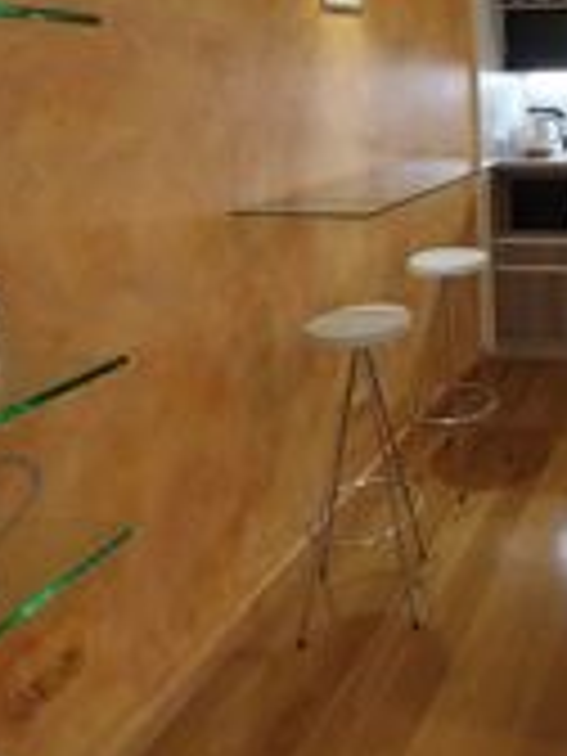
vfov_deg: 50.7
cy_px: 115
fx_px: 721
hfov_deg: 36.5
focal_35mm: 33
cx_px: 621
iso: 200
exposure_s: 1/33.4
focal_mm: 1.13
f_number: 2.2
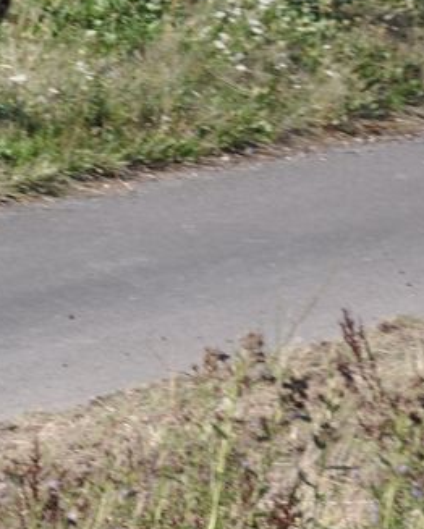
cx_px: -735
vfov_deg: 2.7
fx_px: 11304
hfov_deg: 2.1
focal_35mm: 721
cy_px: 419
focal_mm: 105
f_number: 6.3
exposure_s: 1/640
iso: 200
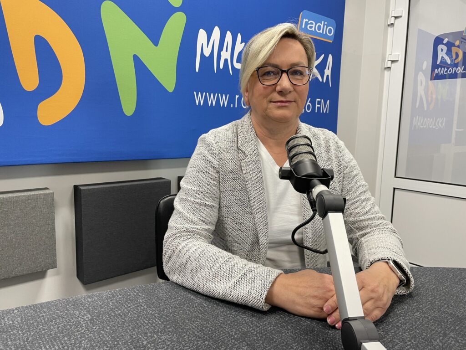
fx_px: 350
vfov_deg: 53.1
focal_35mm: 26
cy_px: 175
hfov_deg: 67.3
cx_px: 233
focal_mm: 4.2
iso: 125
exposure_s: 1/62
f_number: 1.6
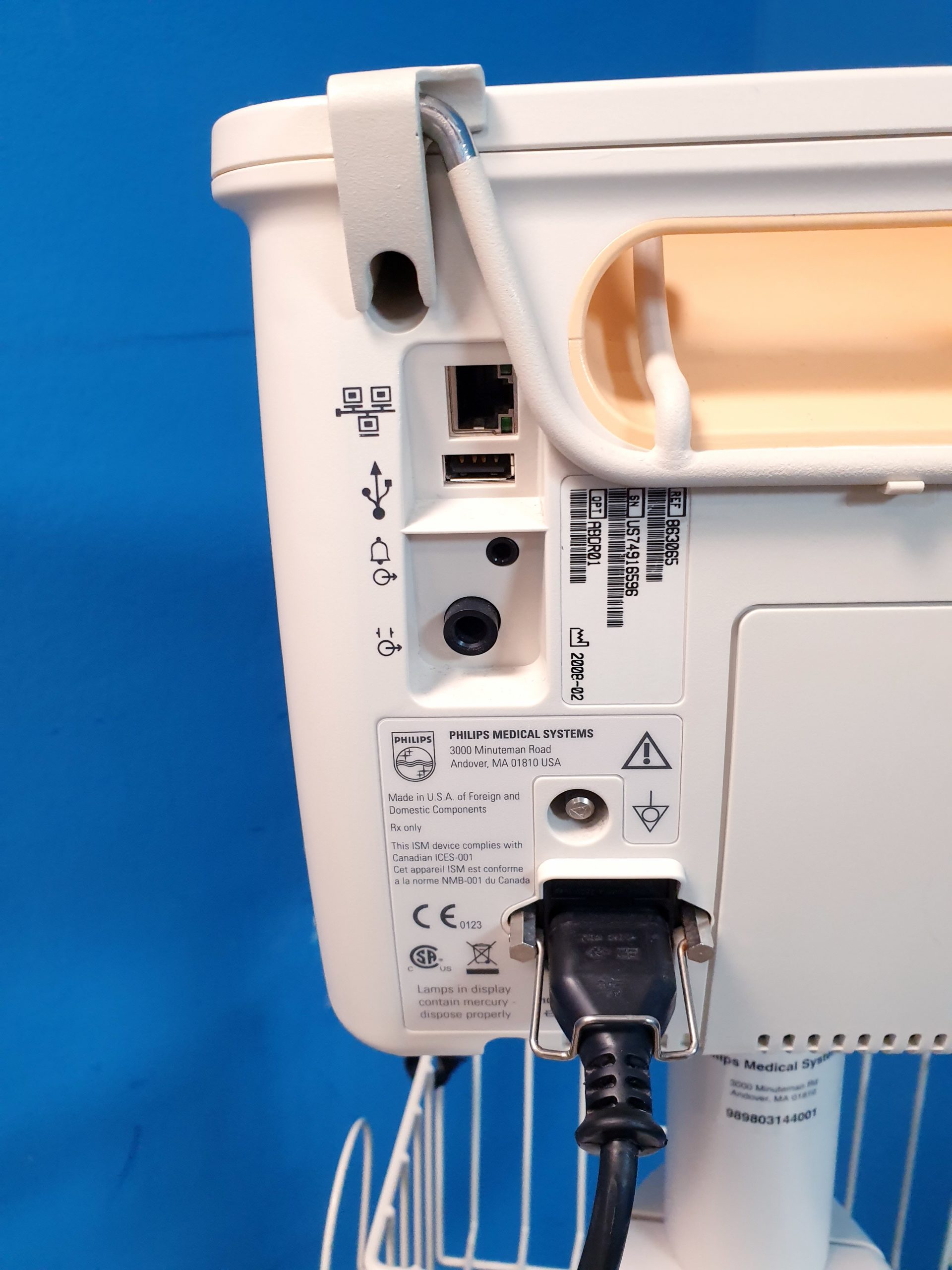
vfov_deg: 67.3
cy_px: 635
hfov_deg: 53.1
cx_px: 476
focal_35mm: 26
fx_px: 953
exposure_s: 1/50
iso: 320
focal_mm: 4.3
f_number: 2.4
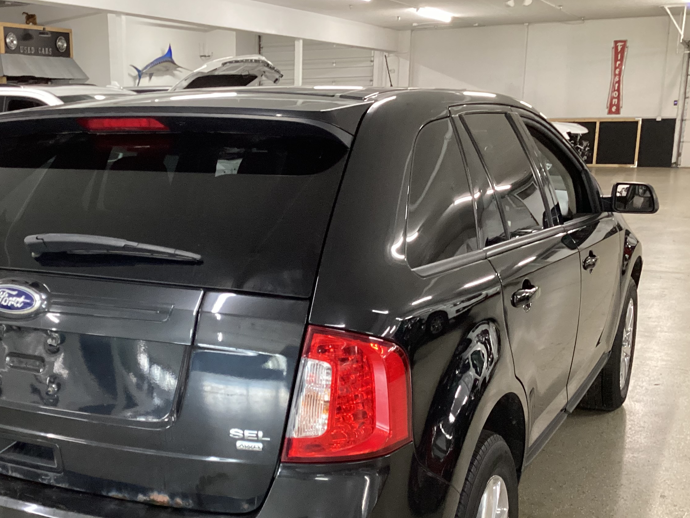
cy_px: 353
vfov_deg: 31.9
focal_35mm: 45
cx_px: 208
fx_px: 897
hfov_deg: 41.3
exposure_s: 1/60
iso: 320
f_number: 2.4
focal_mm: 3.3
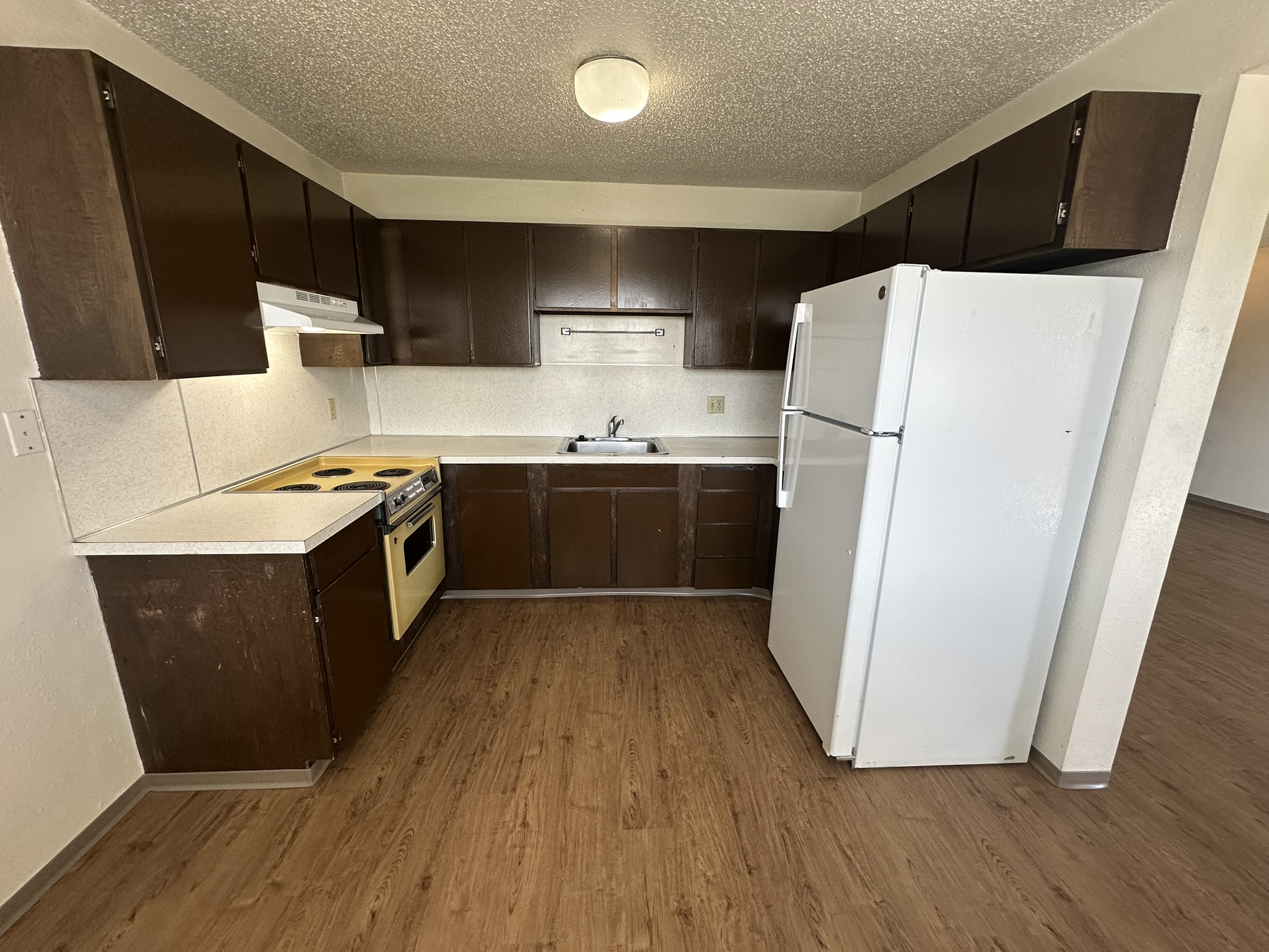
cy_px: 476
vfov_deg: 85.7
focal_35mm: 14
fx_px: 513
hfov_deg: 102.1
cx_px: 634
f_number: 2.2
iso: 160
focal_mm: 2.22
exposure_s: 1/120
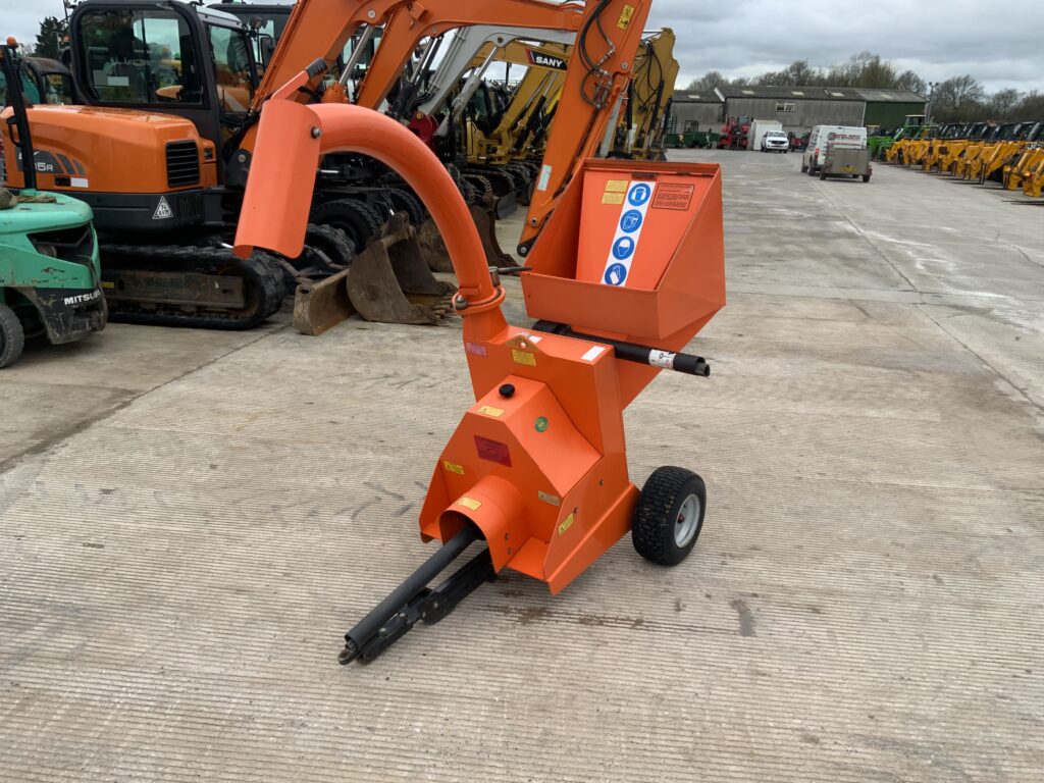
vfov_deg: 48.2
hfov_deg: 61.7
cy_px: 392
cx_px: 522
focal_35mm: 29
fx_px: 875
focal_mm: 3
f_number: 1.8
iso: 16
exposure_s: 1/143
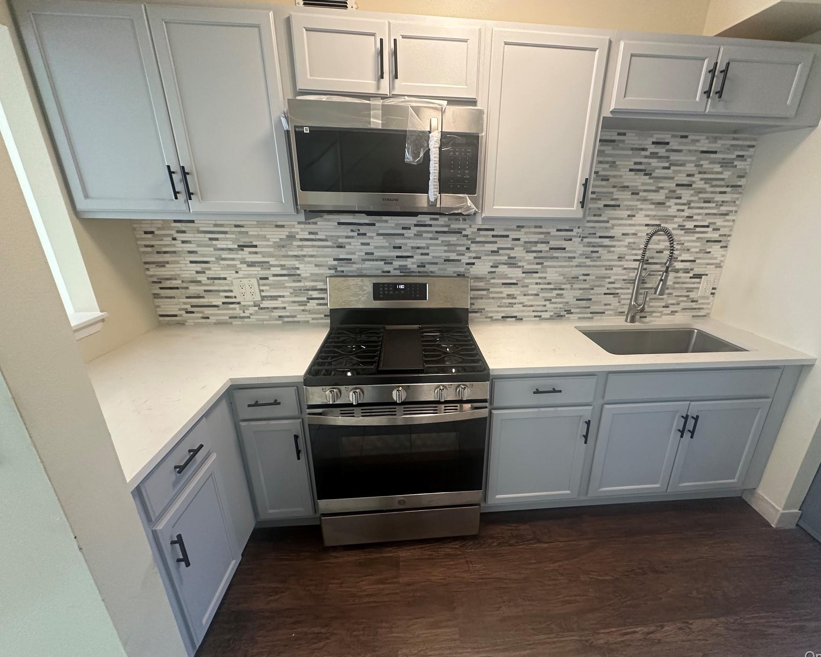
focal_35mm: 15
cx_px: 443
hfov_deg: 96.6
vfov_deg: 84.0
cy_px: 329
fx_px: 364
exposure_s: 1/60
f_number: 2.2
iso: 250
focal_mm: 2.22
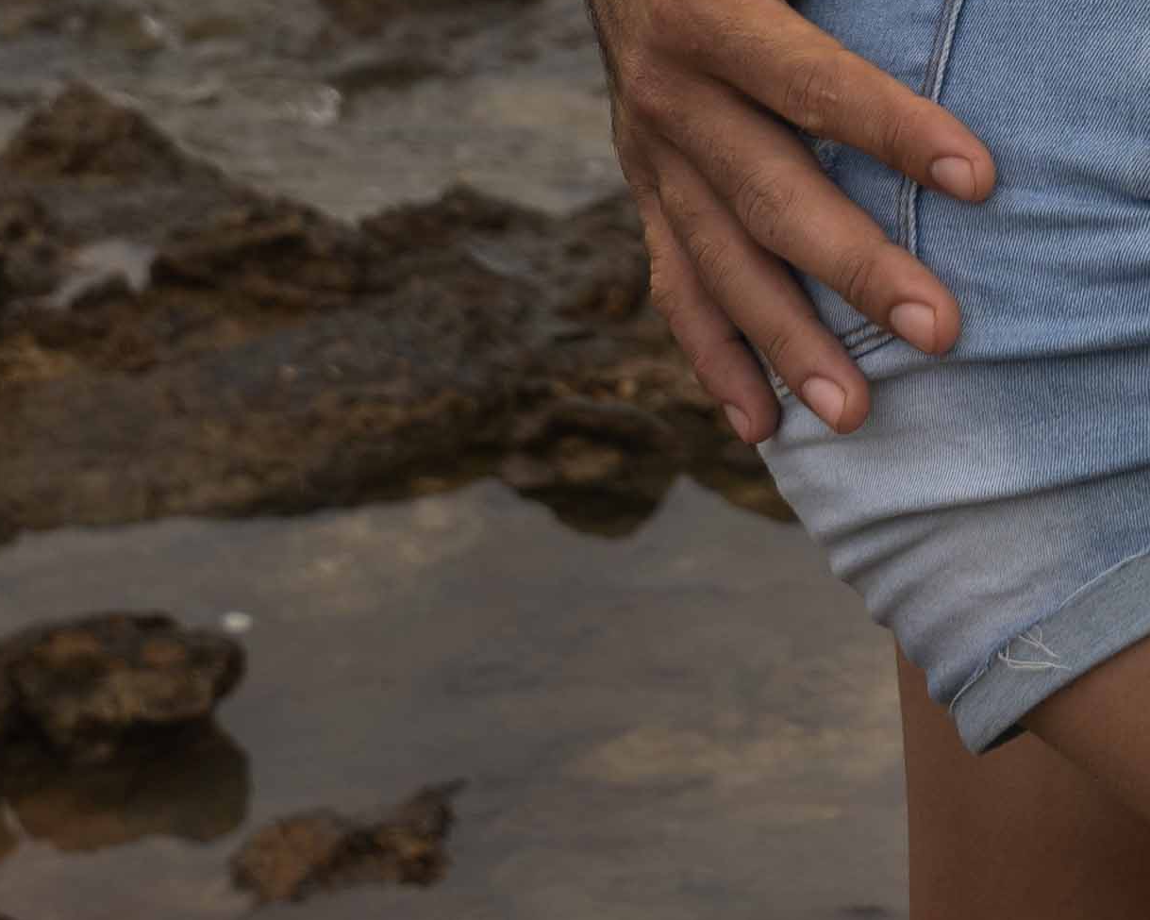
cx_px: 1902
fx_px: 5003
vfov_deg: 9.0
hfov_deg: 12.3
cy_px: -1619
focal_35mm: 147
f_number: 4.5
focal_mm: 24
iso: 100
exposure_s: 1/400
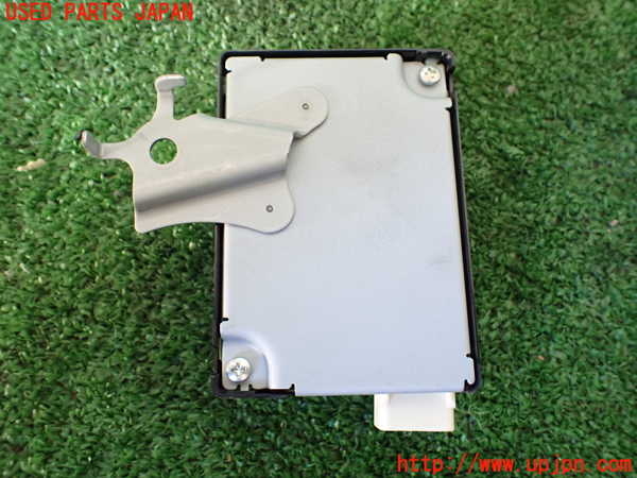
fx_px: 552
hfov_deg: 60.0
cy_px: 239
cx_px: 318
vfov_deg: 46.8
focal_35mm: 30
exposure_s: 1/80
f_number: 2.3
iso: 800
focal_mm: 5.4
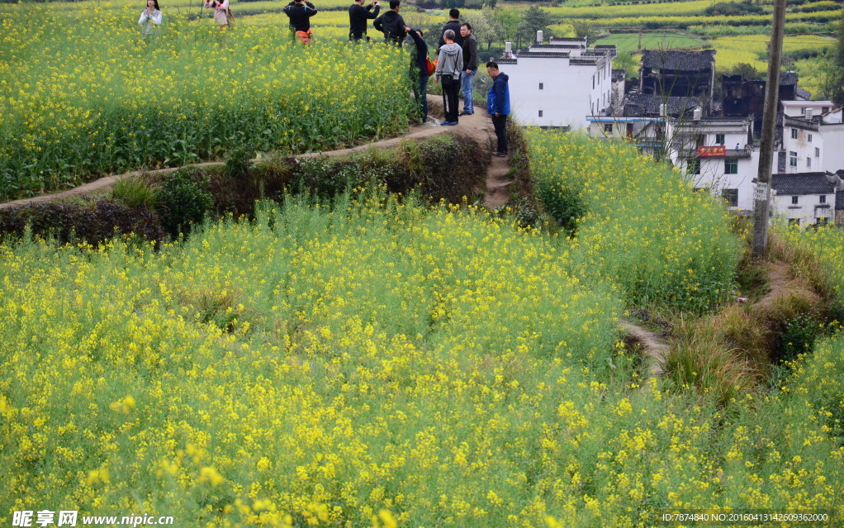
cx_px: 422
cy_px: 254
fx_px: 3692
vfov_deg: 8.2
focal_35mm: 161
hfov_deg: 13.0
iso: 2000
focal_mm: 105
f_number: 7.1
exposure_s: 1/800
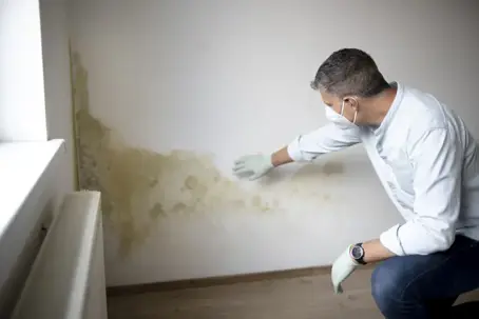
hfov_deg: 54.4
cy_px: 160
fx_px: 466
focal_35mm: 35
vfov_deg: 37.9
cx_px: 240
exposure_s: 1/125
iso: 250
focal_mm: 35
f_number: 1.8
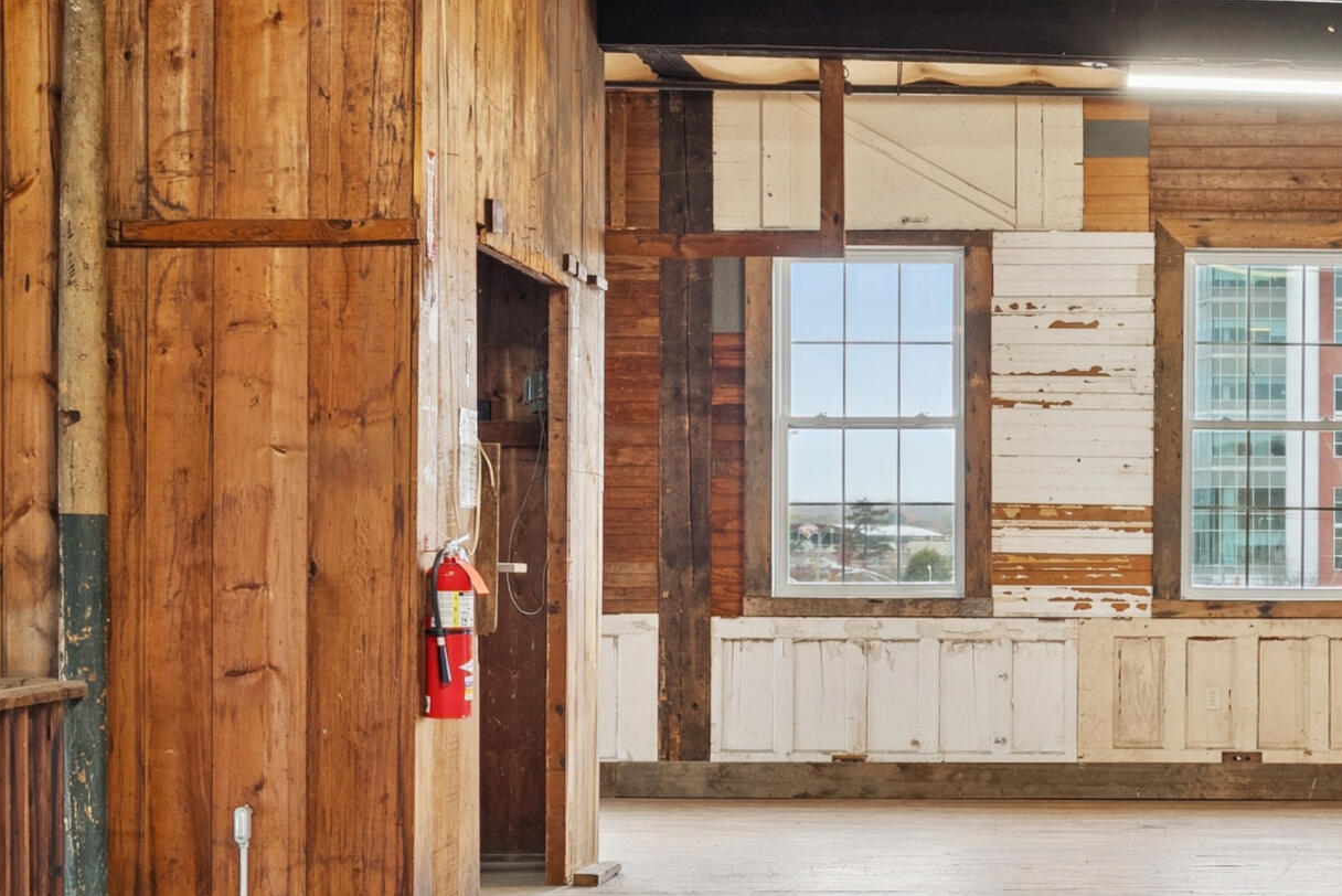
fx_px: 2806
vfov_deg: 18.1
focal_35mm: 75
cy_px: 521
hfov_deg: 26.5
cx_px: 1052
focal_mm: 30.5
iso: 320
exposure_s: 1/13
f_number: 7.1
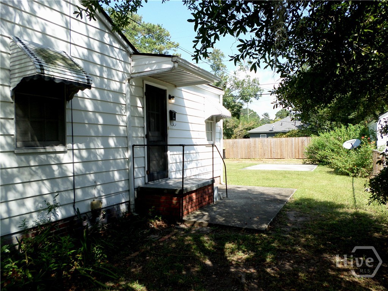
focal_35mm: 25
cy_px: 146
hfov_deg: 69.4
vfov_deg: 54.9
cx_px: 194
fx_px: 280
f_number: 2.5
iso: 80
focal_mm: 4.5
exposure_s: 1/500
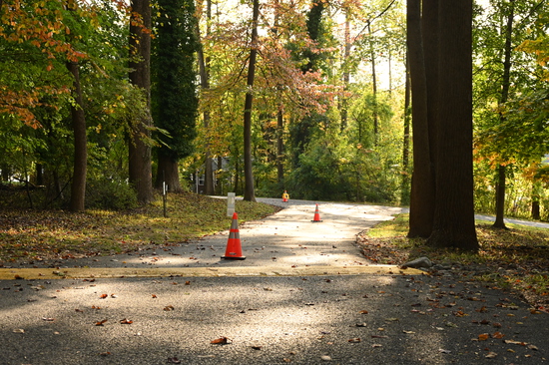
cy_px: 182
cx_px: 274
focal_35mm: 55
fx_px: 838
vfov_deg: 24.6
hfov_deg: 36.3
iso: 3200
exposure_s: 1/500
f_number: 8
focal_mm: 55
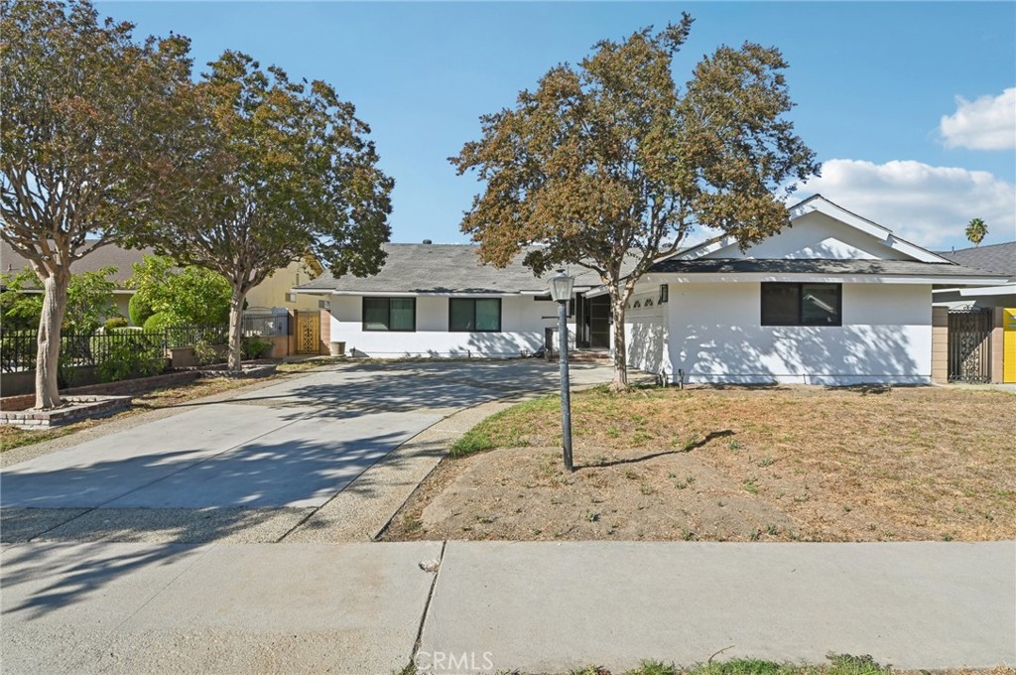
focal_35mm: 18
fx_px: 507
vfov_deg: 67.2
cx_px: 508
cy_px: 338
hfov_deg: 90.1
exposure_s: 1/60
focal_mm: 18
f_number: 22
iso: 250
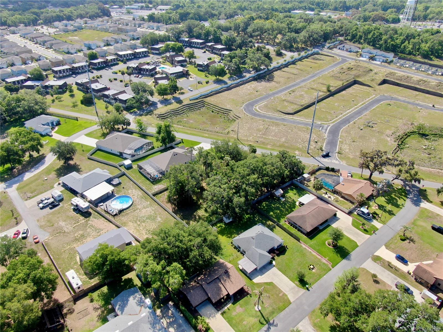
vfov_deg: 56.8
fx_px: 307
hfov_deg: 71.6
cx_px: 222
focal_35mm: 24
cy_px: 166
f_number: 2.8
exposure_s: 1/640
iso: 100
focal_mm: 4.39
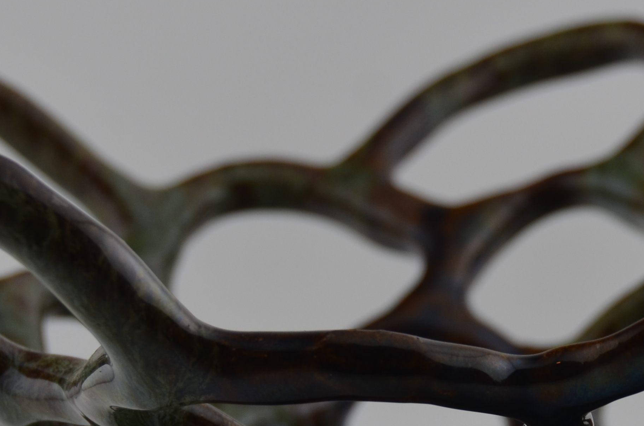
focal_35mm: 179
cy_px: 353
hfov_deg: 11.5
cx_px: 532
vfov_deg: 7.6
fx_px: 3195
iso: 200
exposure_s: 1/125
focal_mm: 44
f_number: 5.6
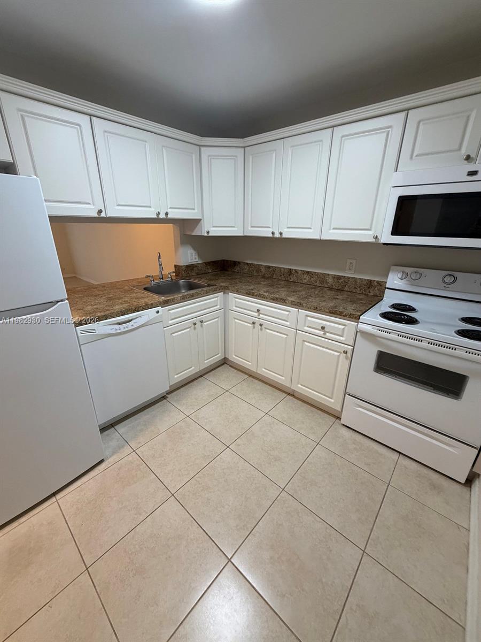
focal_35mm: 14
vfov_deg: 102.1
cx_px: 240
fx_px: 259
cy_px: 321
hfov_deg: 85.7
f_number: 2.2
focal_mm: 2.22
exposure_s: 1/120
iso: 250
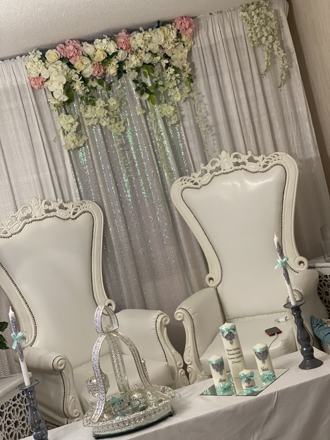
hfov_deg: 28.0
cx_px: 165
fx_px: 661
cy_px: 220
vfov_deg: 36.8
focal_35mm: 52
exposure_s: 1/33
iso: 160
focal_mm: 6
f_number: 2
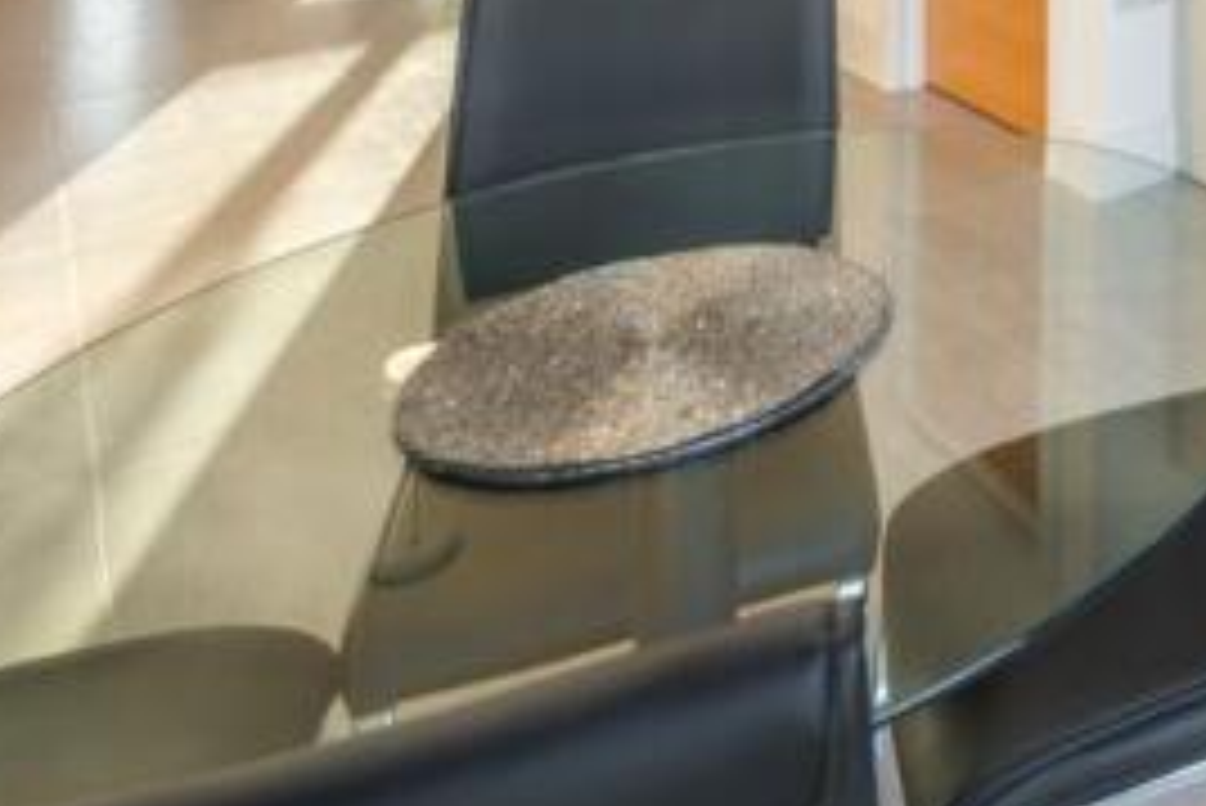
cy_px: -128
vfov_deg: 29.9
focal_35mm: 39
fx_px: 1307
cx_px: 1440
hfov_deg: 37.6
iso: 100
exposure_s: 1/8
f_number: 8
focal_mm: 16
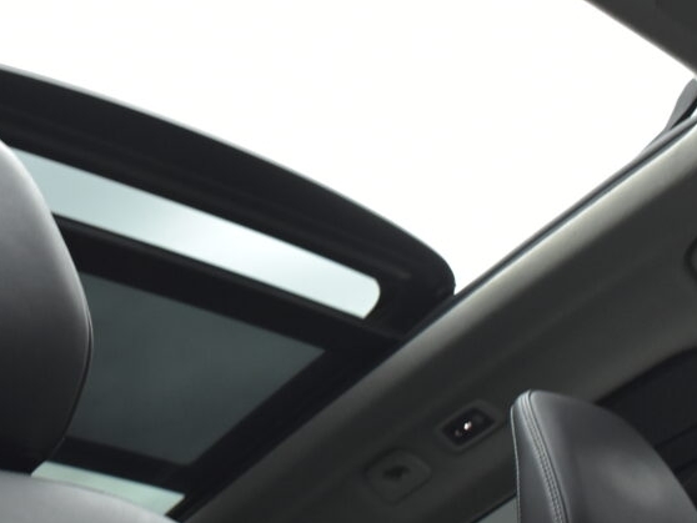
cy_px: 226
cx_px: 132
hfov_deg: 30.9
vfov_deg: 24.1
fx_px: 1226
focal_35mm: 61
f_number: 3.8
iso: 1600
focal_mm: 23
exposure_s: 1/60
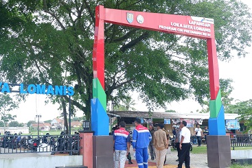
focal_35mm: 49
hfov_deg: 39.2
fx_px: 343
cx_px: 62
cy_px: 75
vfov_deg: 27.5
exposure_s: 1/150
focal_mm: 20.9
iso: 200
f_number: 4.5
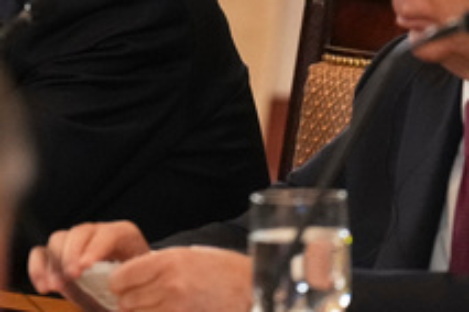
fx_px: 12532
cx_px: 176
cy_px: 12
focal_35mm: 962
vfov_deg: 1.4
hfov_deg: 2.1
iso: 5000
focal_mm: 200
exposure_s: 1/320
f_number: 2.8
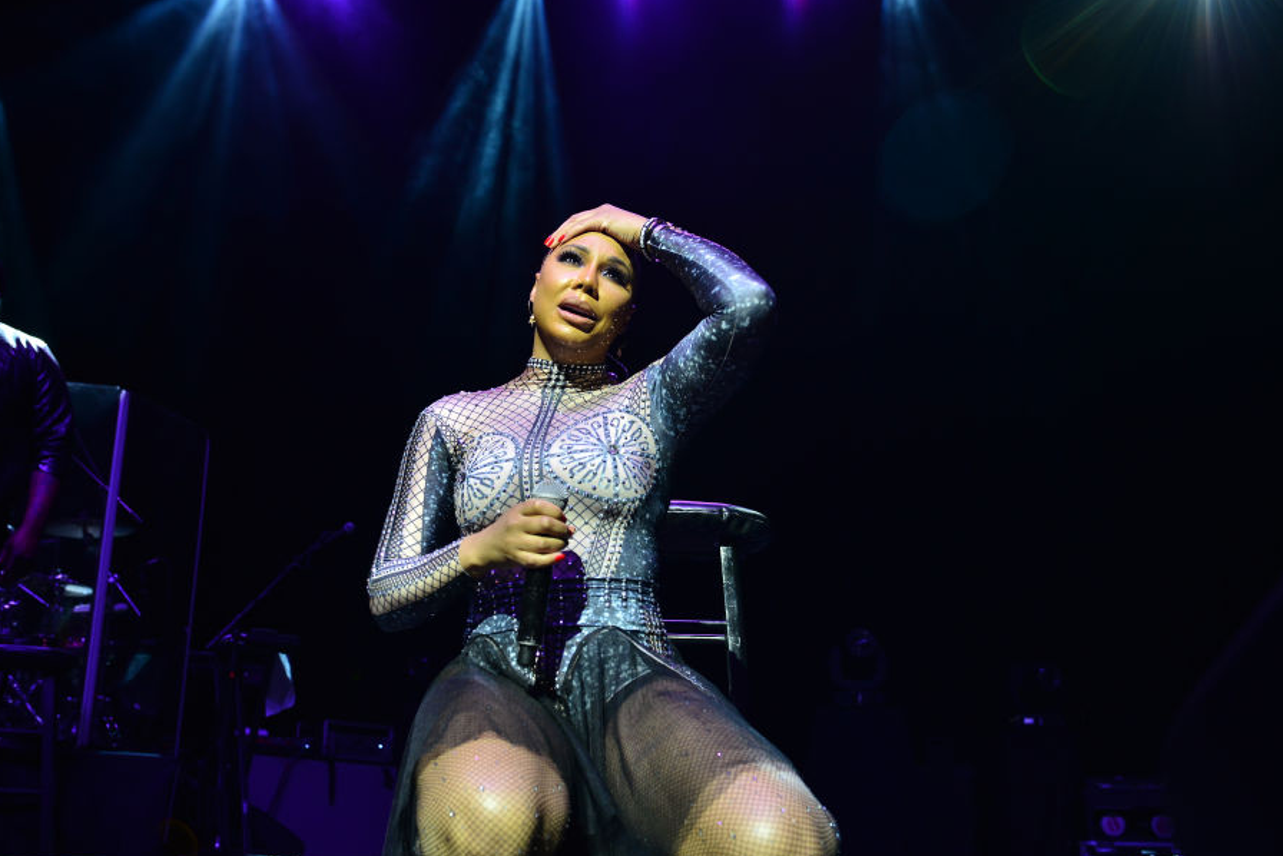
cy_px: 471
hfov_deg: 48.4
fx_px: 1426
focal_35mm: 40
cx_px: 599
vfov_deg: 33.4
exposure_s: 1/320
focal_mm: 35
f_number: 4
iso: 1000
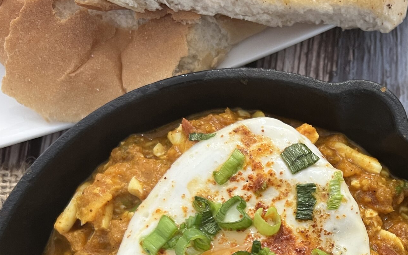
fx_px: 612
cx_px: 355
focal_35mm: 55
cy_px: 257
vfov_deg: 22.6
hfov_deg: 35.1
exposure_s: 1/50
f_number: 1.5
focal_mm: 5.7
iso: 200
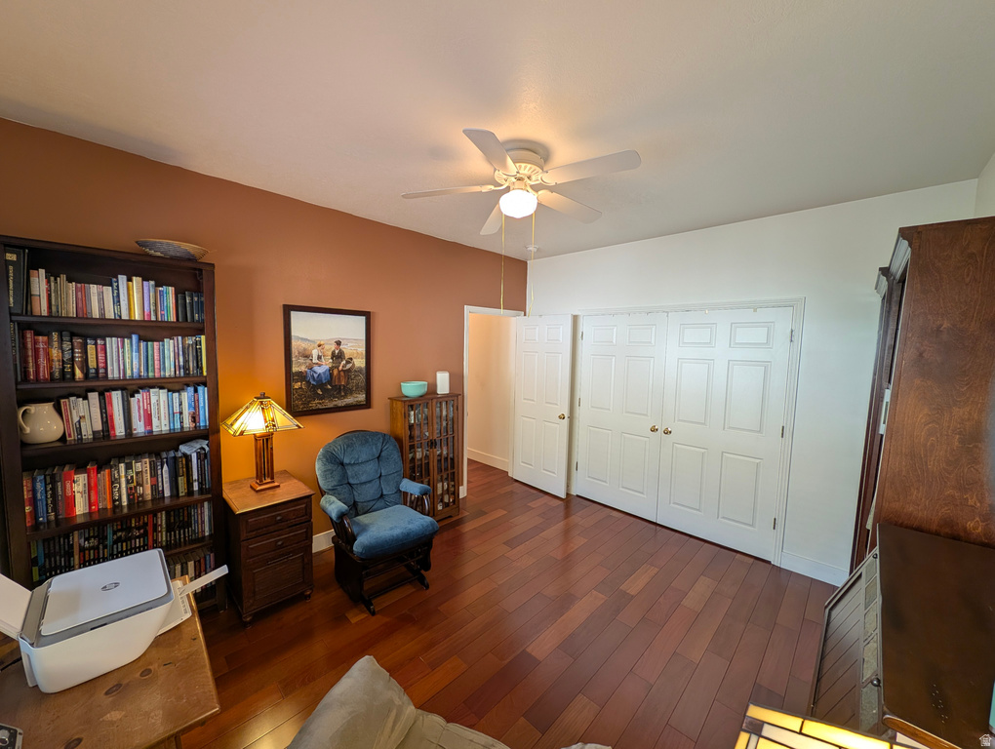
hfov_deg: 110.5
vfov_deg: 94.6
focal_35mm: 12
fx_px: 345
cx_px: 498
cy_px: 374
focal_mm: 2.23
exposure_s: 1/24
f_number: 1.95
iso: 51
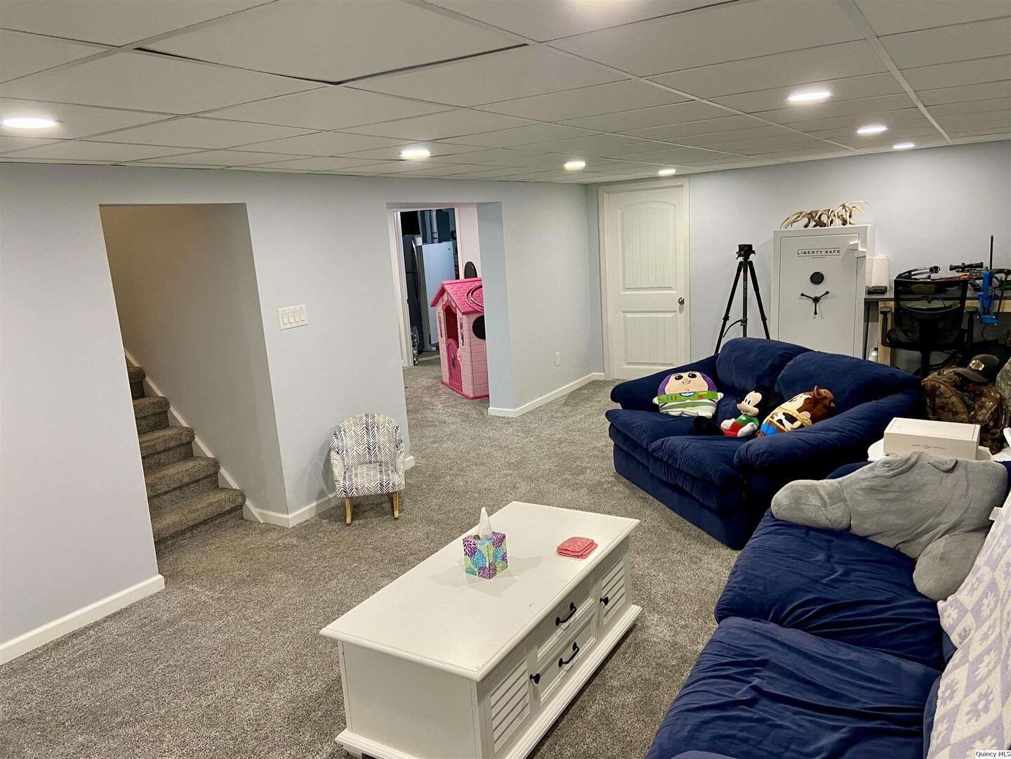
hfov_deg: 67.3
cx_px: 506
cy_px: 380
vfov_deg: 53.1
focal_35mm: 26
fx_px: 759
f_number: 1.8
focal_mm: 4.25
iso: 100
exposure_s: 1/60
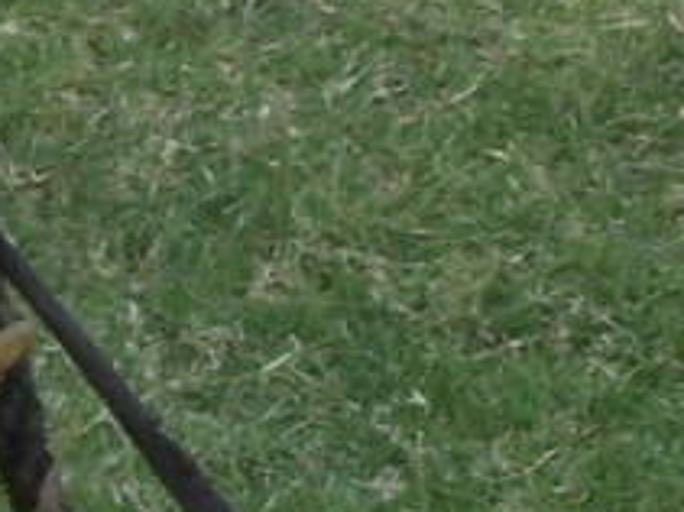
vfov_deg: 1.5
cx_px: 191
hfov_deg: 2.0
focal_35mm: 985
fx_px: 19452
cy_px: 10
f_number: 5.4
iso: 80
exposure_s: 1/125
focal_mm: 22.5
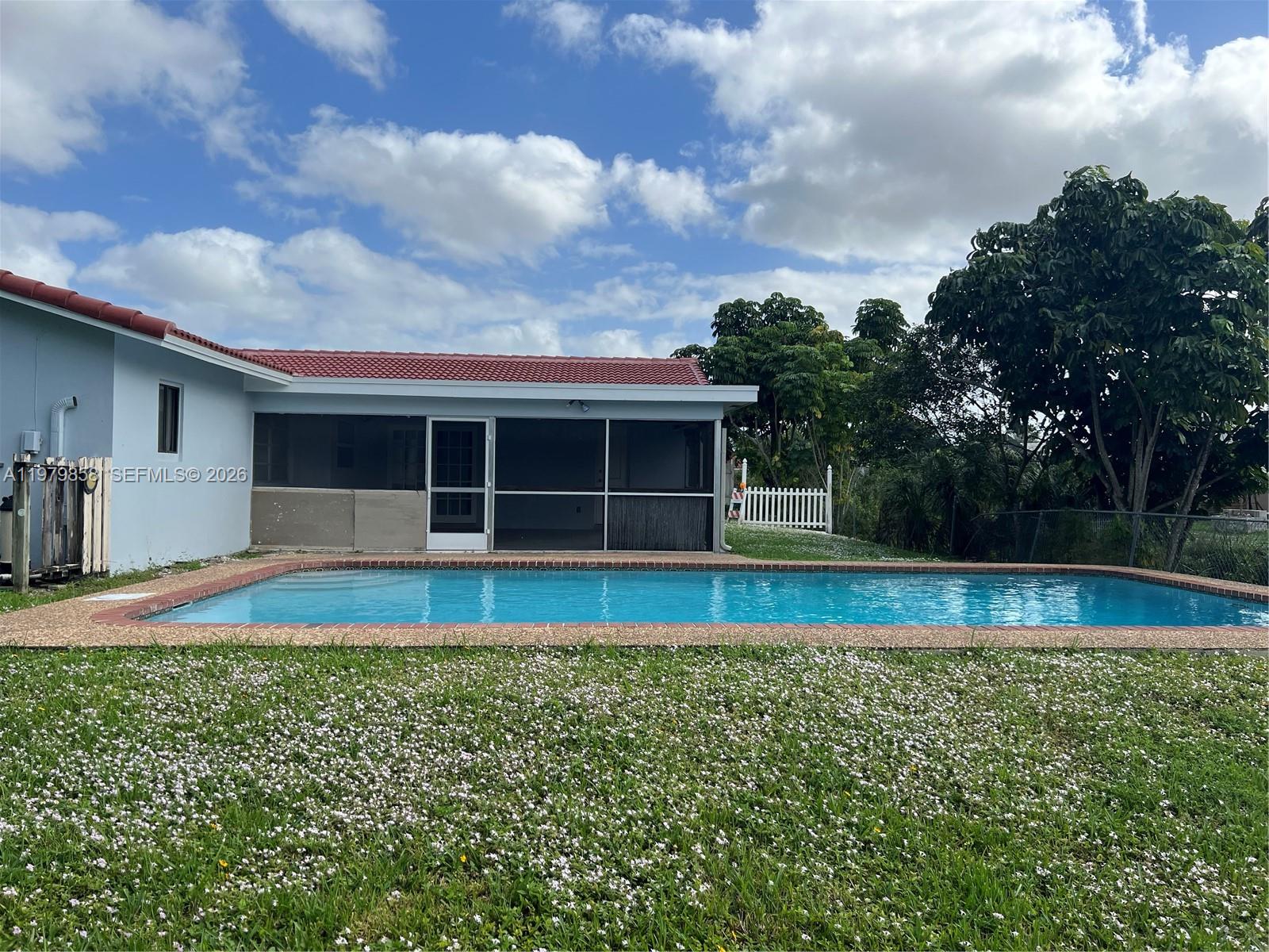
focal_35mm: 26
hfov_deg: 67.3
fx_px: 953
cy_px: 476
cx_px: 634
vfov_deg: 53.1
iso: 50
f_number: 1.5
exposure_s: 1/4444
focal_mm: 5.7
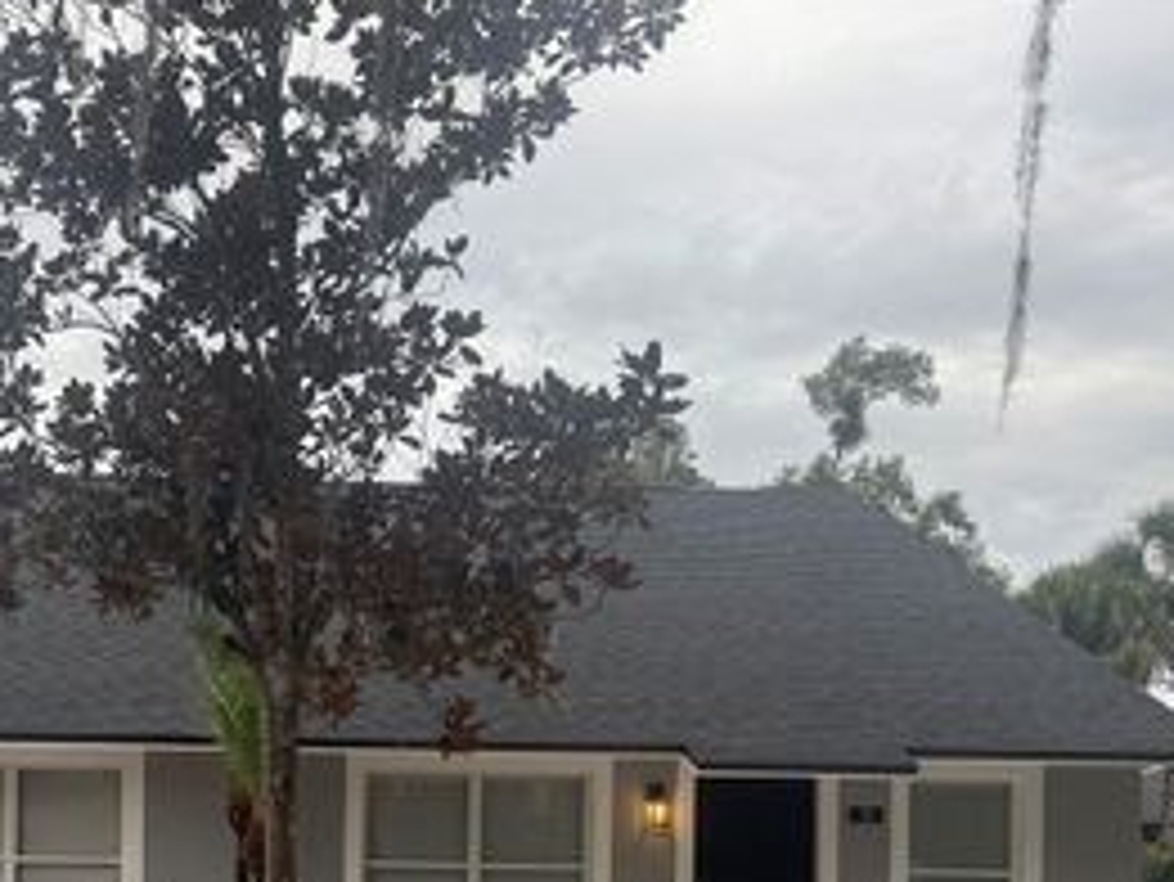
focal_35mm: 46
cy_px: 821
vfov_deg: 30.0
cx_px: 256
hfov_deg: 39.8
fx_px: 1561
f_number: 1.78
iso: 80
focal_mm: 6.76
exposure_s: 1/558
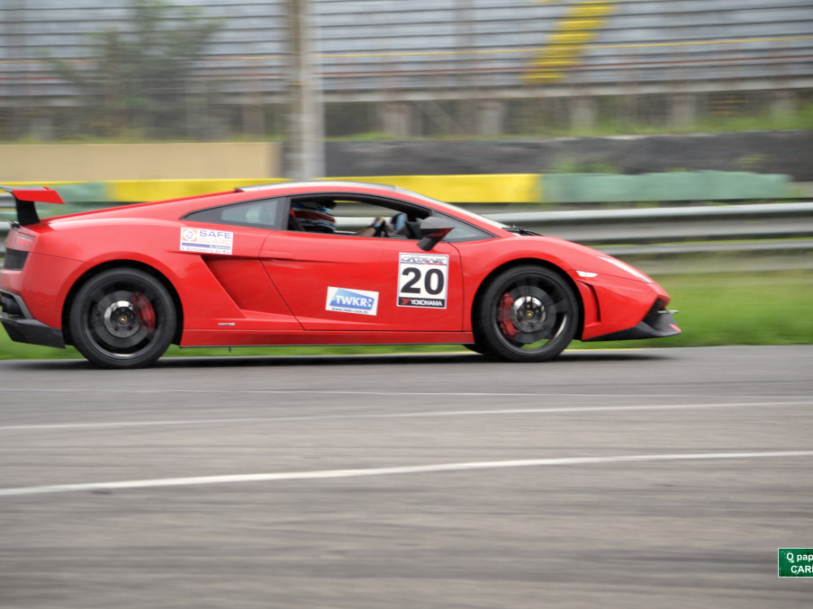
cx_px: 388
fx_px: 4603
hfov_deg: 10.1
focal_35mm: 196
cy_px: 303
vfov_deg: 7.6
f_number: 5.6
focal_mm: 120
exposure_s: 1/125
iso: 280
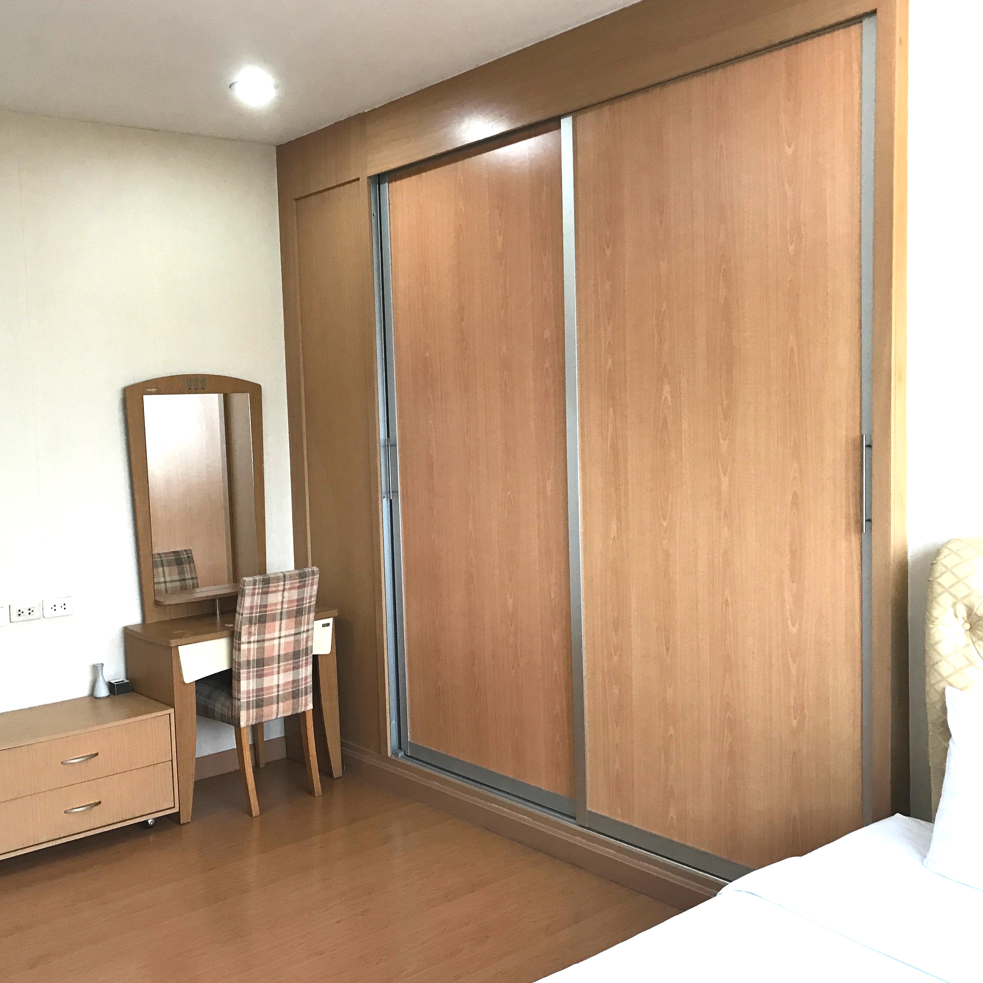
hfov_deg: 48.3
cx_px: 414
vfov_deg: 48.5
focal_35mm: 34
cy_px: 492
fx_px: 1092
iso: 32
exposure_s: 1/25
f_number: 1.8
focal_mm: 3.99
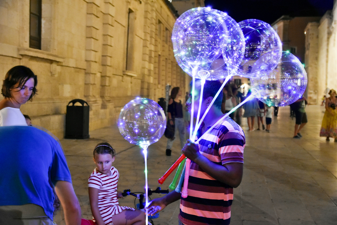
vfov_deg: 26.5
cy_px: 112
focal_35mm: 51
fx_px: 477
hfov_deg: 38.9
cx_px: 168
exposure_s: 1/40
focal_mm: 34
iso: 3200
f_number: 3.5
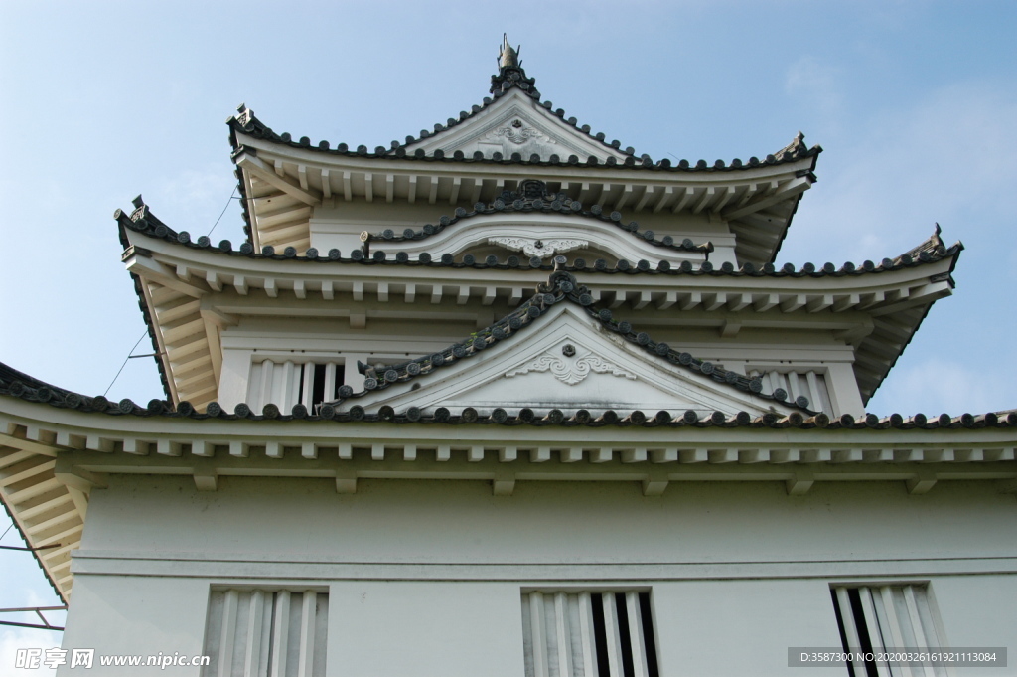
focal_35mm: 36
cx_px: 508
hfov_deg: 53.2
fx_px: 1016
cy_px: 338
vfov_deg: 36.8
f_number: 9
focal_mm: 24
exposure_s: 1/320
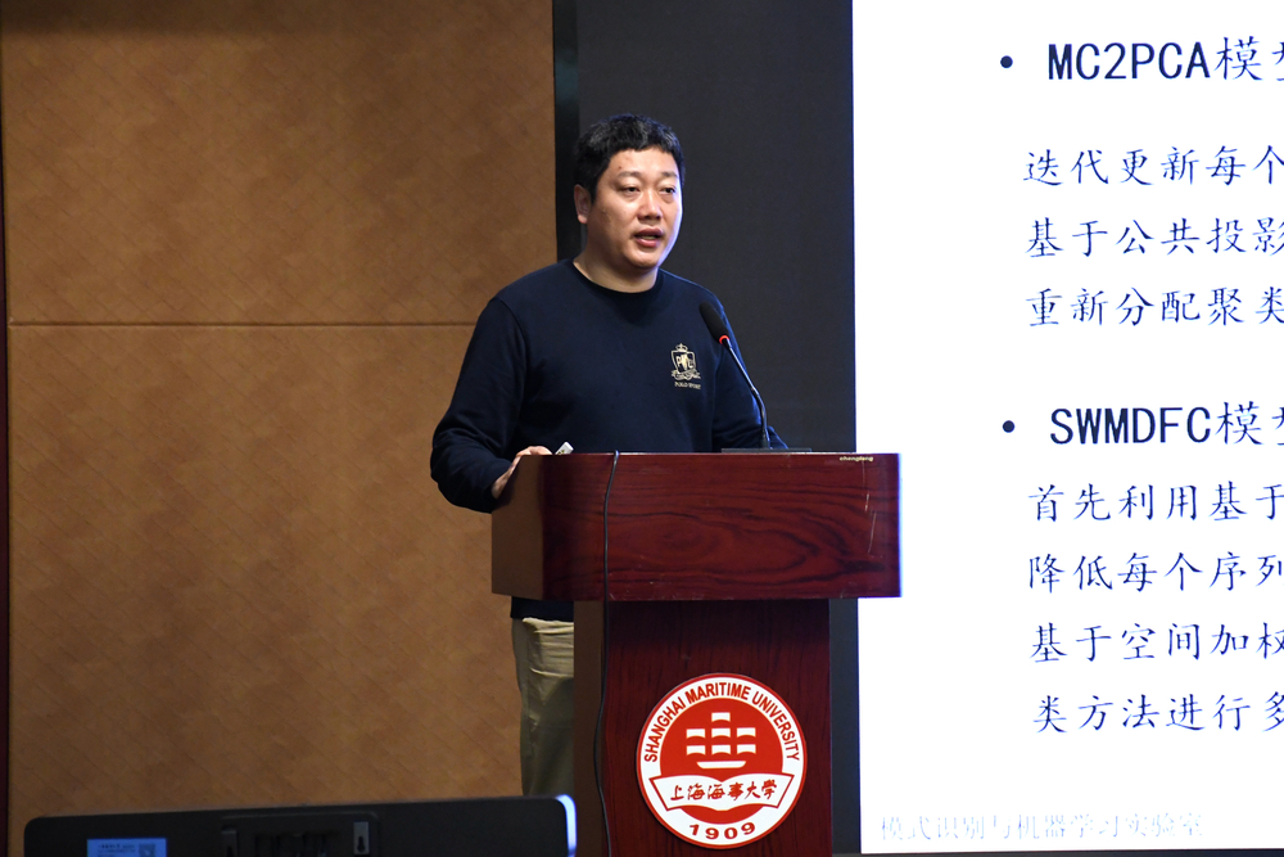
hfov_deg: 15.2
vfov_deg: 10.2
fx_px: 4815
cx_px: 642
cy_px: 428
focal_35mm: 135
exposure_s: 1/160
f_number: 5.3
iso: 3600
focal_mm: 90
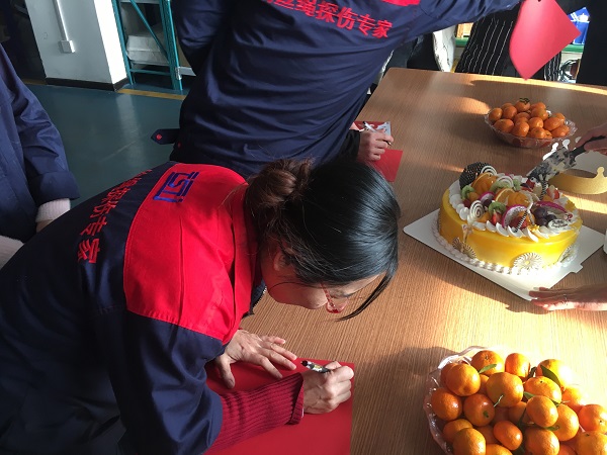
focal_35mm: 29
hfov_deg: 61.7
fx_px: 509
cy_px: 228
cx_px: 304
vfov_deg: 48.2
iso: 80
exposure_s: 1/33
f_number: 2.2
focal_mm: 4.15
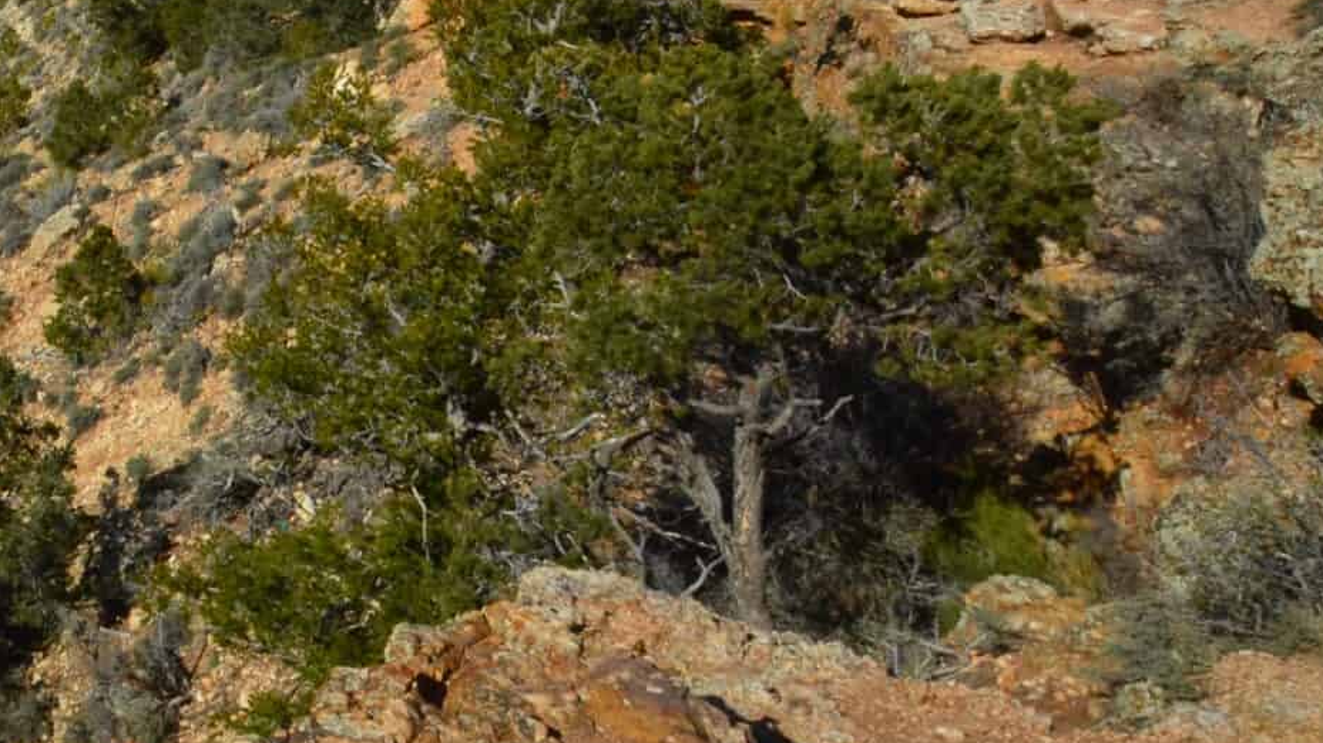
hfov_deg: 33.8
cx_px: -253
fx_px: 1744
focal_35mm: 50
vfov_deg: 22.6
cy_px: -84
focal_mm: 11.5
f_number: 11
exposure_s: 1/400
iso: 200
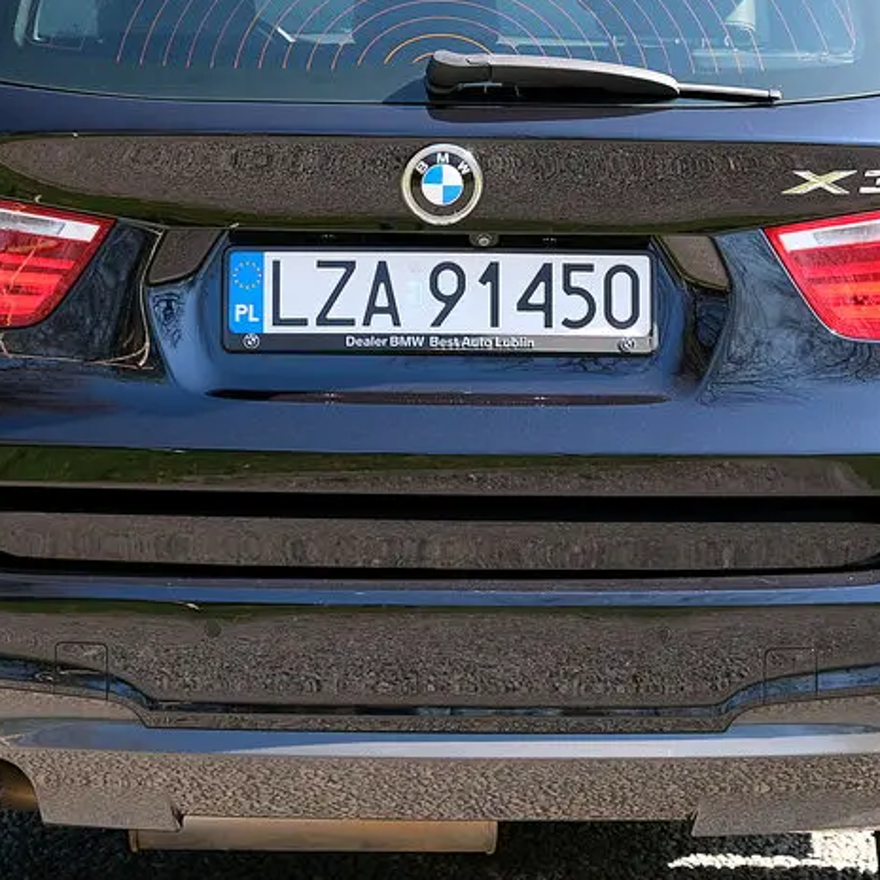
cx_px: 387
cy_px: 343
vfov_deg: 10.2
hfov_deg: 10.2
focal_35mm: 172
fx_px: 4947
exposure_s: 1/200
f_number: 5
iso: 320
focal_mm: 55
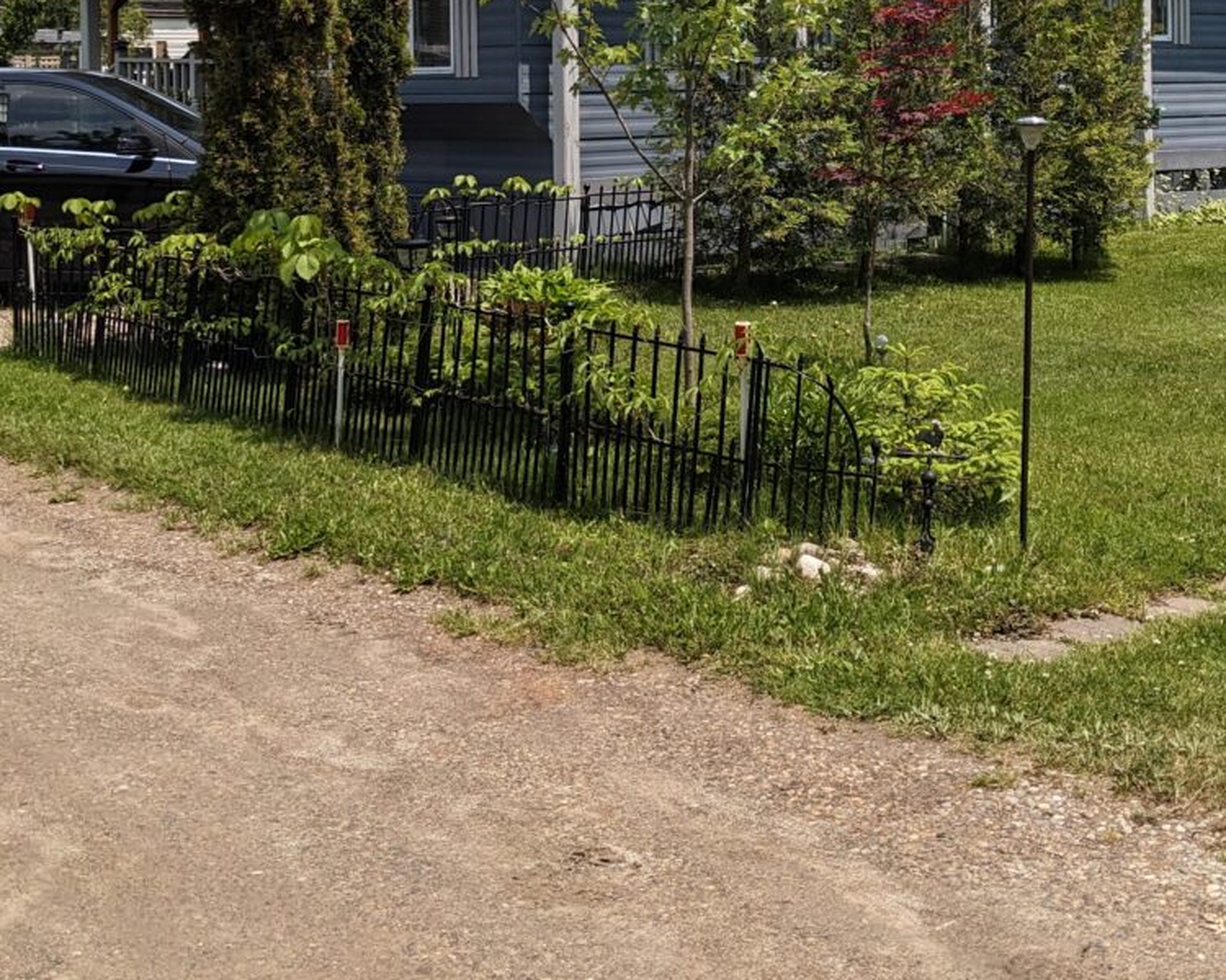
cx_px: 705
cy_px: 69
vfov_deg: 27.0
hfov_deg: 34.7
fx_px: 1959
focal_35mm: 54
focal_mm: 4.38
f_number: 1.73
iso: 69
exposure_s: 1/3906
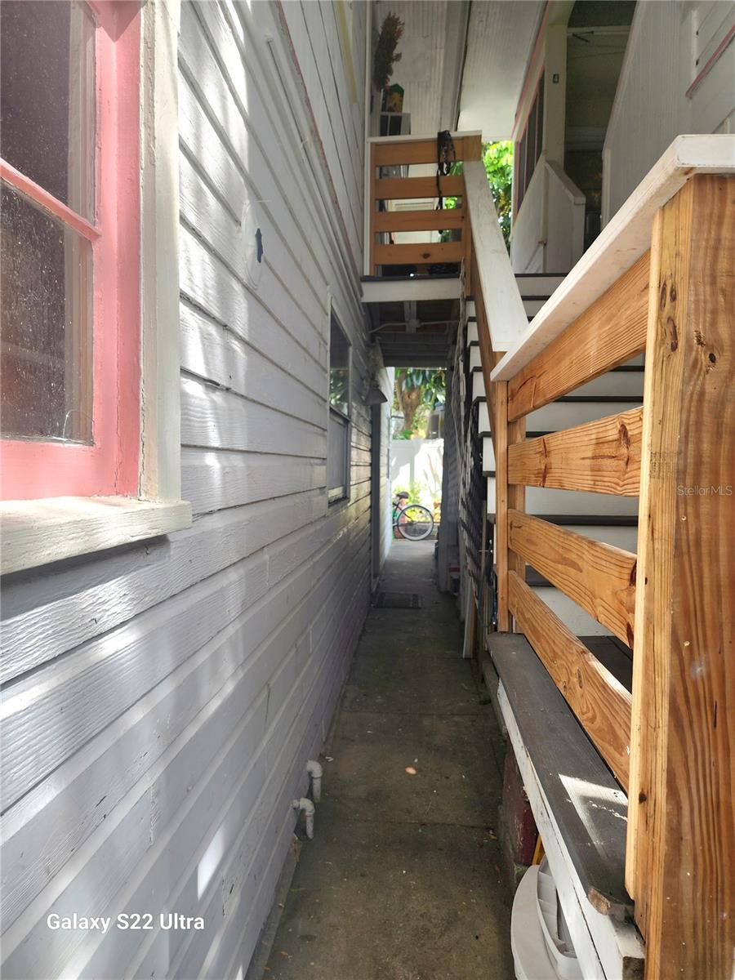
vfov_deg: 73.9
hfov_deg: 58.9
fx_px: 651
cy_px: 490
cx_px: 368
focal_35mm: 23
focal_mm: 6.4
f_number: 1.8
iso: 12
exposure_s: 1/185
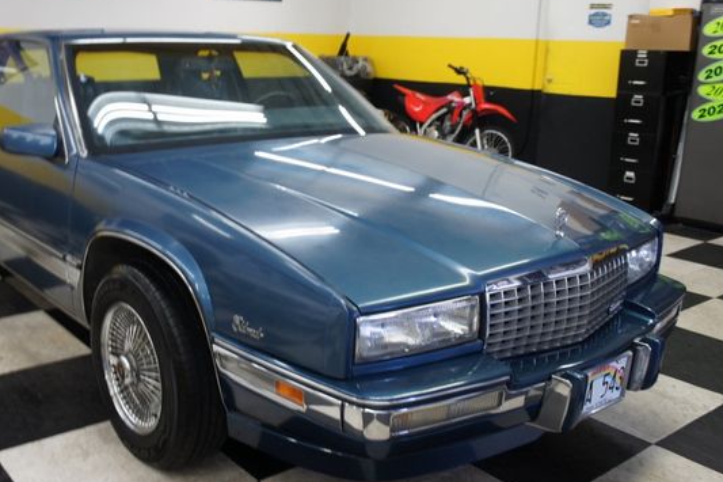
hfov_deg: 52.9
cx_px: 302
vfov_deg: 36.8
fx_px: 723
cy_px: 225
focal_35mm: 36
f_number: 4
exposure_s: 1/30
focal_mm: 20
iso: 250
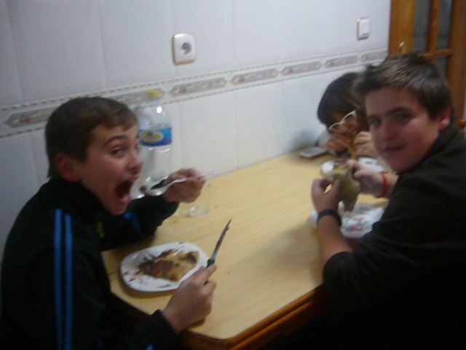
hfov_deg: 52.6
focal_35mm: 35
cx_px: 233
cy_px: 175
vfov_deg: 40.7
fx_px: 471
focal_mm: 5.8
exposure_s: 1/30
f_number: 2.8
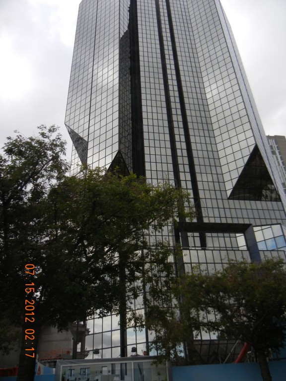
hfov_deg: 46.8
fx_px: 330
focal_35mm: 30
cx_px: 143
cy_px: 190
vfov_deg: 60.0
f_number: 3.5
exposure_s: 1/647
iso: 160
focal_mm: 5.4
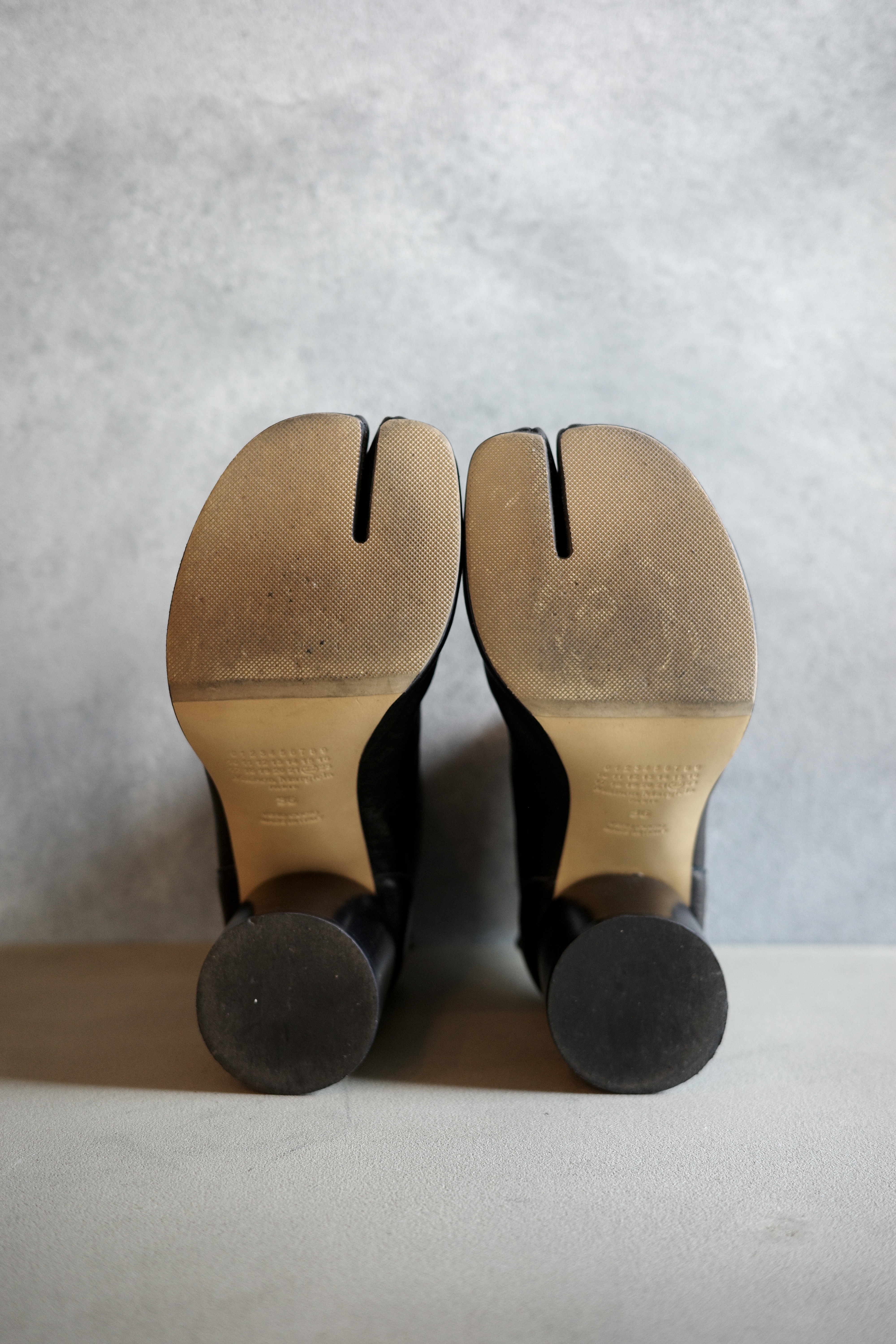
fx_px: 1493
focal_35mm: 40
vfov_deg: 48.5
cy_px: 672
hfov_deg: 33.4
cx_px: 448
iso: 250
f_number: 2.8
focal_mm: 26
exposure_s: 1/40
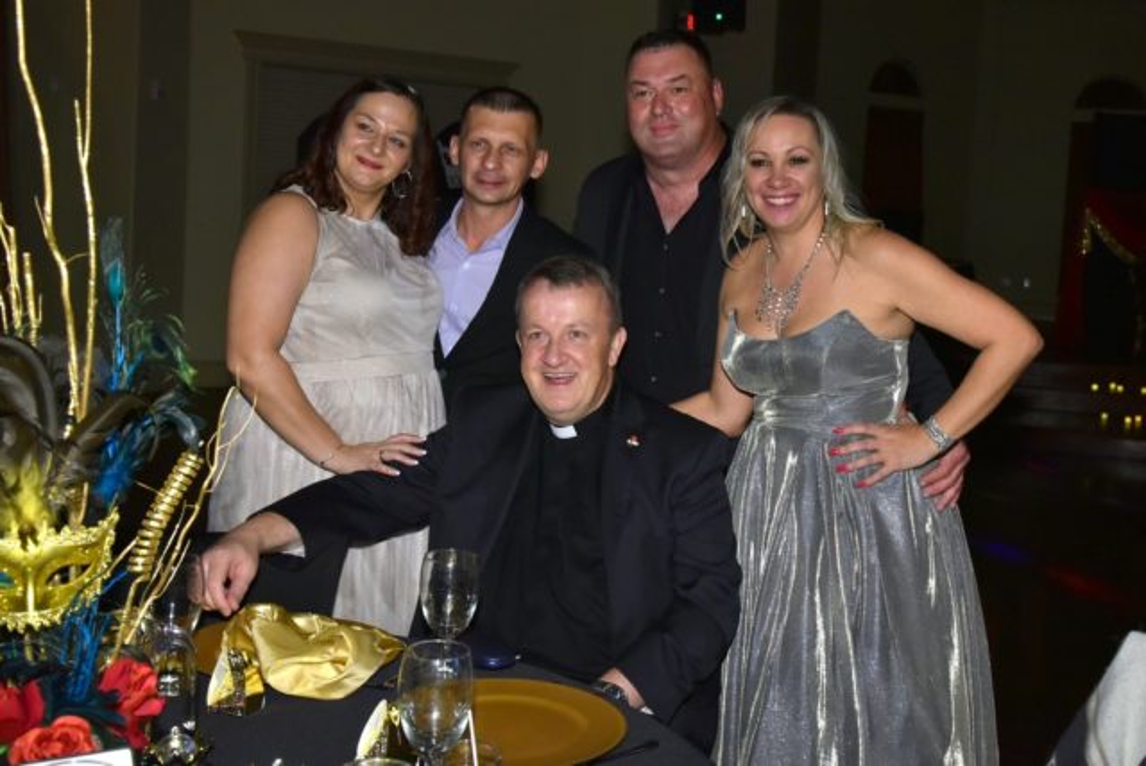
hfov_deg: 50.7
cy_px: 383
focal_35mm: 38
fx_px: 1211
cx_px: 573
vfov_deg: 35.1
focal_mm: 38
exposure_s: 1/60
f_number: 6.3
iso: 1600
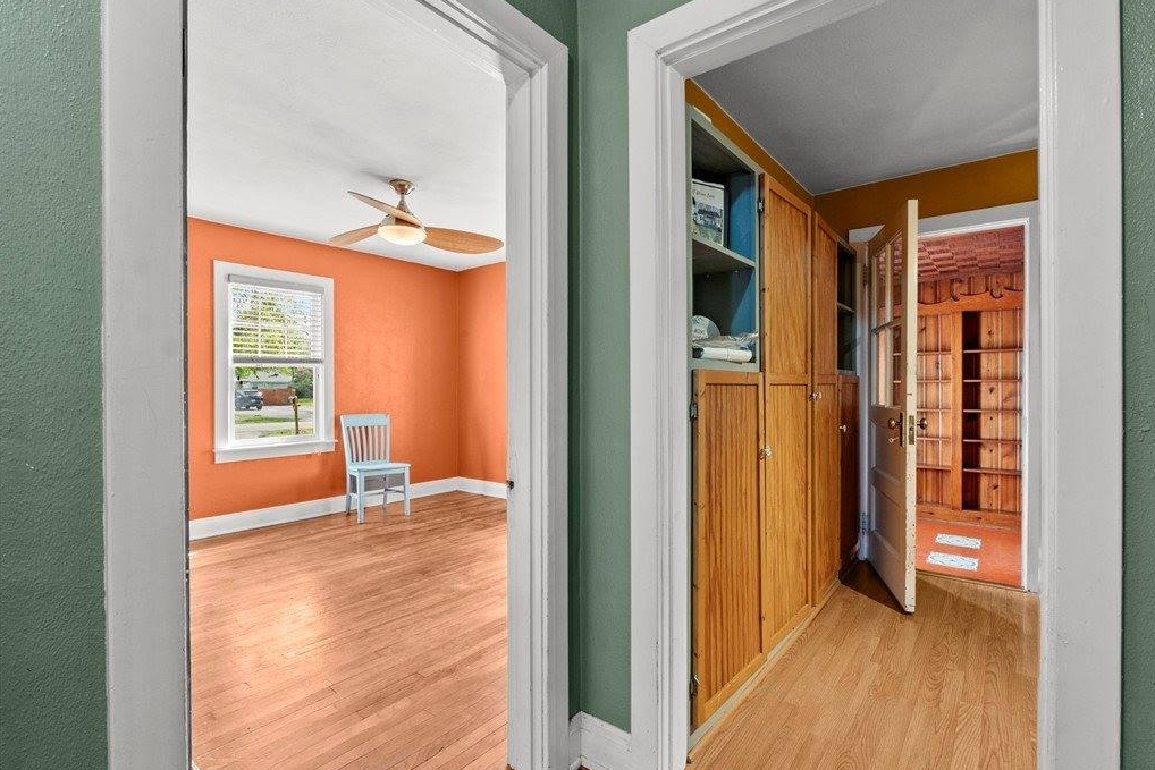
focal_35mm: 17
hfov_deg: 93.8
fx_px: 539
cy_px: 403
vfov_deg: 71.1
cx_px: 613
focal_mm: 10.5
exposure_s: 1/1.25
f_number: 11
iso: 400
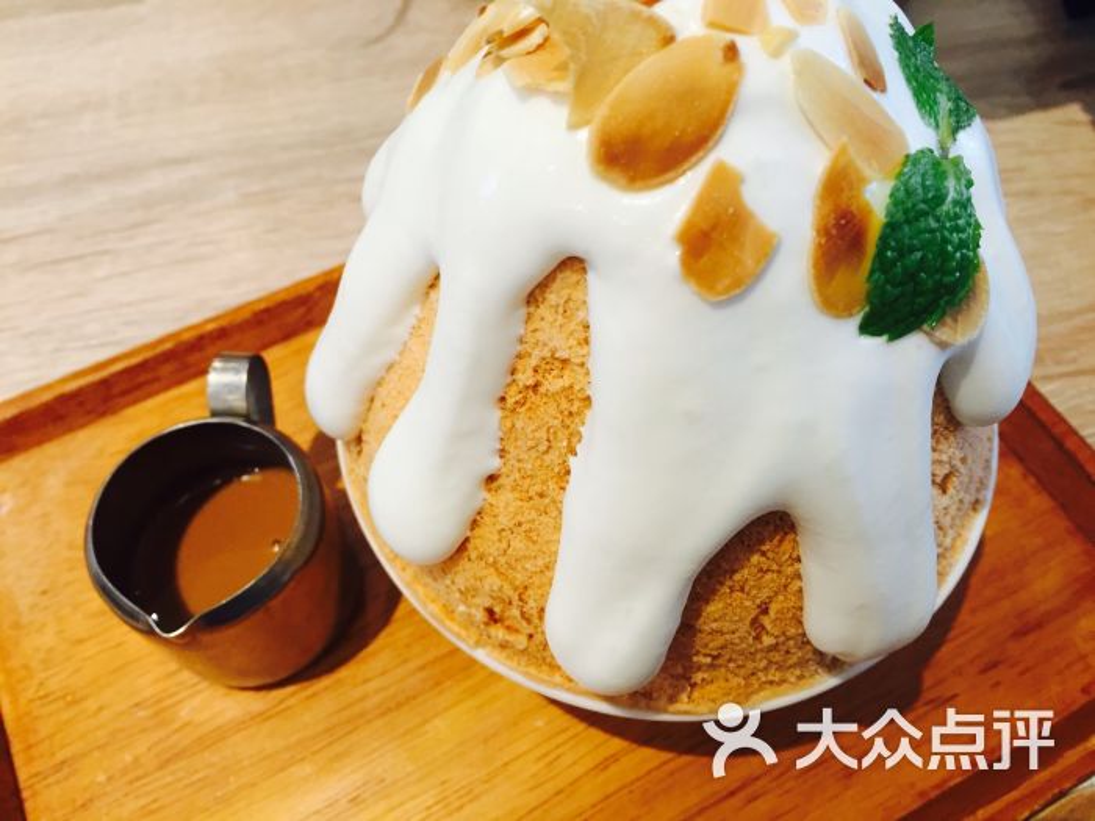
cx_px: 548
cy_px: 410
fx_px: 917
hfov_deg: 61.7
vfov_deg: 48.2
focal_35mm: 29
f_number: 2.2
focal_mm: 4.15
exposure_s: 1/33
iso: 125
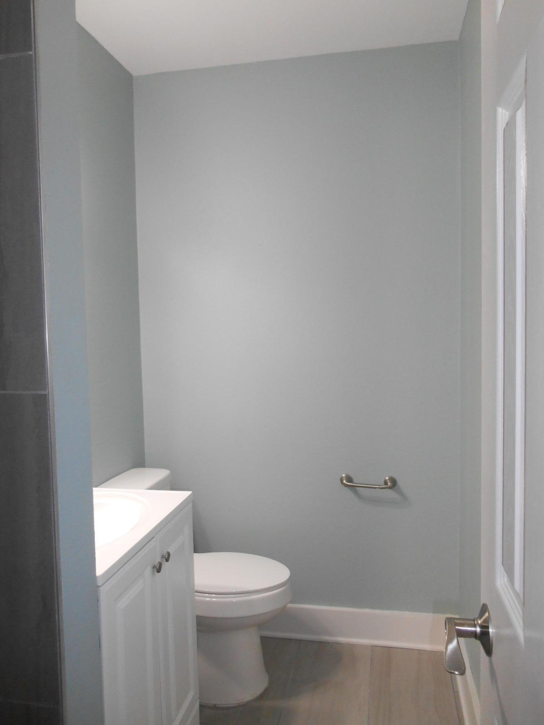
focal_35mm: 26
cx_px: 272
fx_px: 545
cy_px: 362
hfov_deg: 53.1
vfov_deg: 67.3
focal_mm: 4.7
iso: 280
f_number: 3.4
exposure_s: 1/30
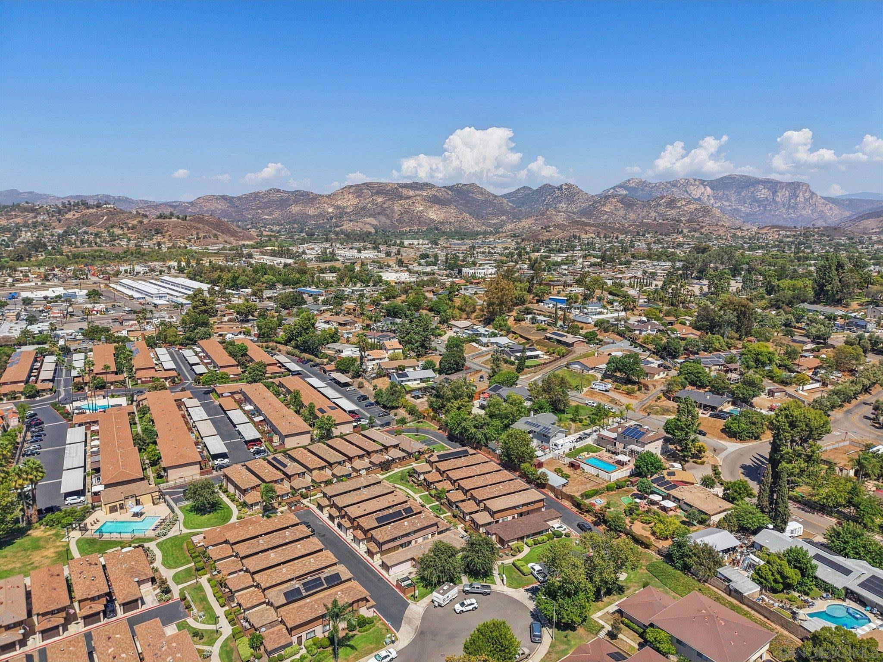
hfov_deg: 71.6
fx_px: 612
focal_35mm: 24
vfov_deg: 56.8
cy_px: 331
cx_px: 442
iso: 100
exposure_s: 1/6000
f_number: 1.8
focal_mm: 8.67
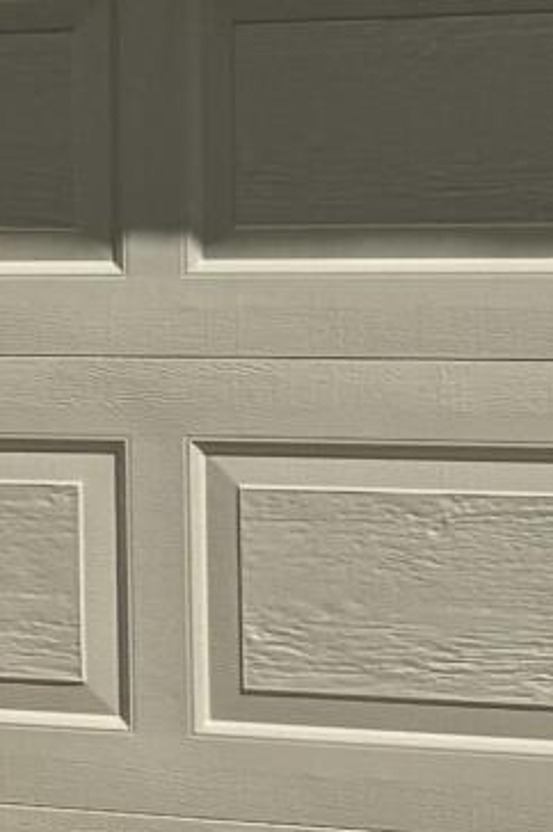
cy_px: 231
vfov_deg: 10.0
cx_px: -2223
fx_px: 4755
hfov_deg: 5.2
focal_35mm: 206
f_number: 1.78
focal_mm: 6.76
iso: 80
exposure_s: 1/7092
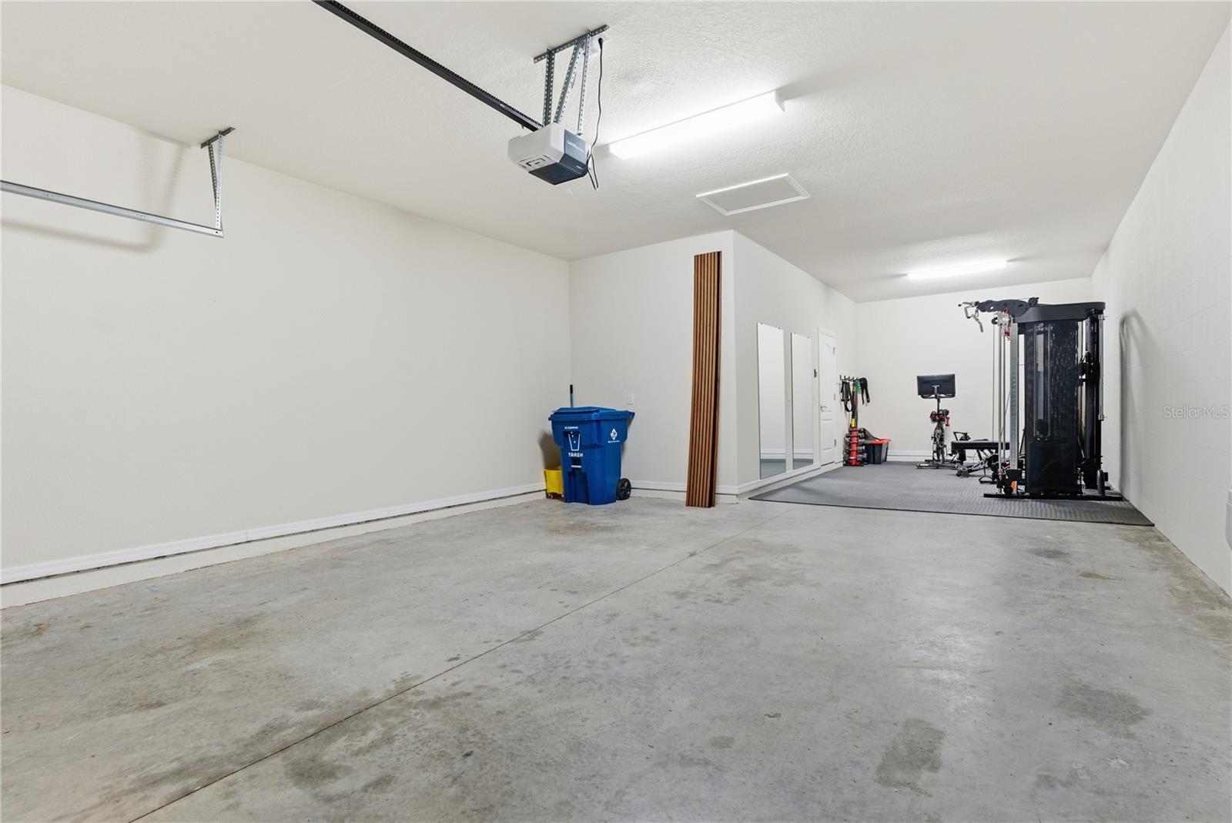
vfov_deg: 73.8
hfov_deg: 96.7
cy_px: 412
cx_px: 616
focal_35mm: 16
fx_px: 548
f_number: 9
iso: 320
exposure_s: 1/8
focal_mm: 16
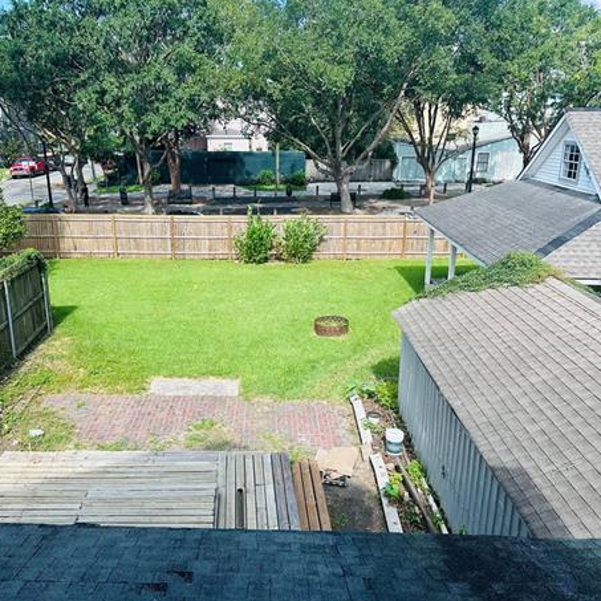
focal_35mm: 30
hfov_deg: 53.8
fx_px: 589
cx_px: 256
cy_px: 301
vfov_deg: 54.0
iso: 80
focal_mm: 6.86
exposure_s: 1/1050
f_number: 1.78
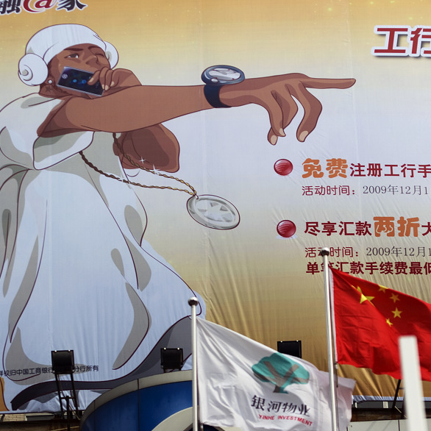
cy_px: 218
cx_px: 302
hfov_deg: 9.1
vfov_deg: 9.1
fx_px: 2705
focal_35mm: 192
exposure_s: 1/1000
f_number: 4
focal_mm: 98
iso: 100
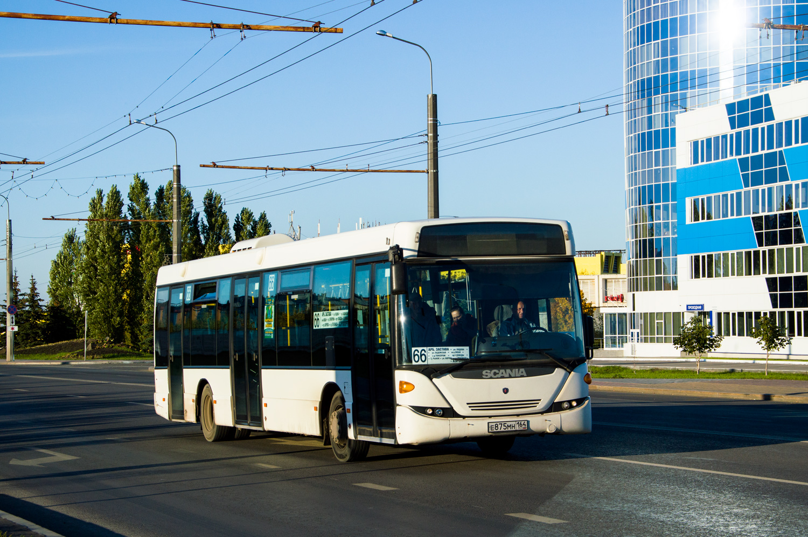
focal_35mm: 63
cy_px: 268
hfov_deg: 31.9
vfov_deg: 21.5
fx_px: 1413
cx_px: 404
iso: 100
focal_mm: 42
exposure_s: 1/1000
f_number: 7.1
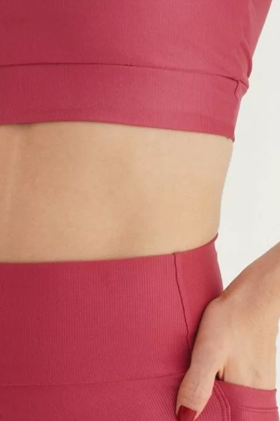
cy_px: 312
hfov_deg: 13.2
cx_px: 209
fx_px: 1202
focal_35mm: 103
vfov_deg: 19.7
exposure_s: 1/125
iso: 200
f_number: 5.6
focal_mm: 36
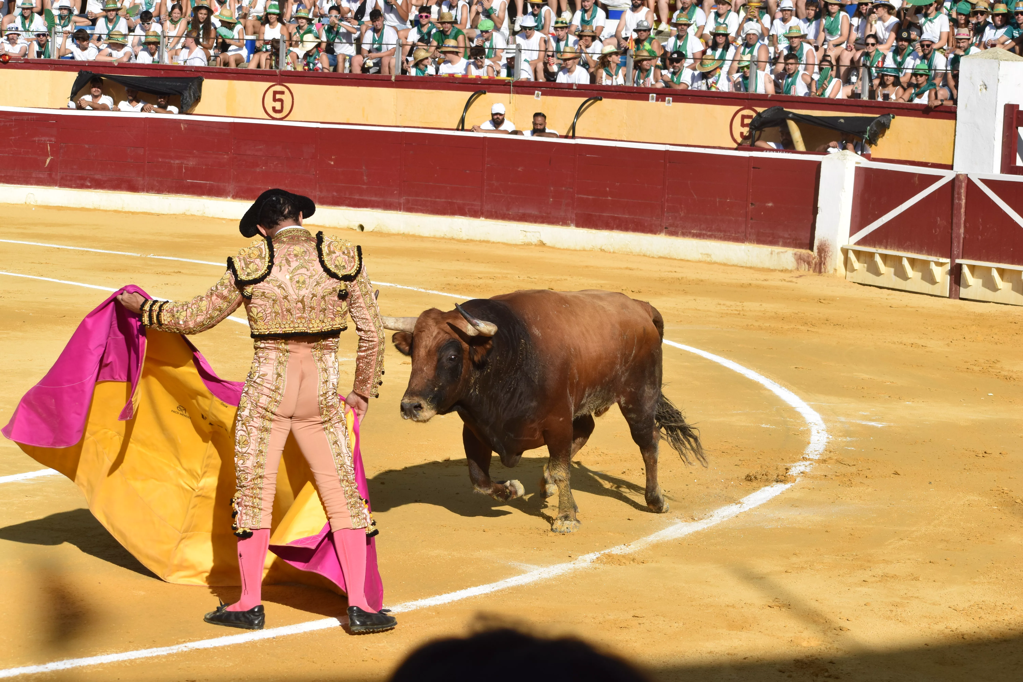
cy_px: 341
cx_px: 512
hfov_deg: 19.5
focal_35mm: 105
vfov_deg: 13.0
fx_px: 2984
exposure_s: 1/1250
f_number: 9
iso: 400
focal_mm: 70
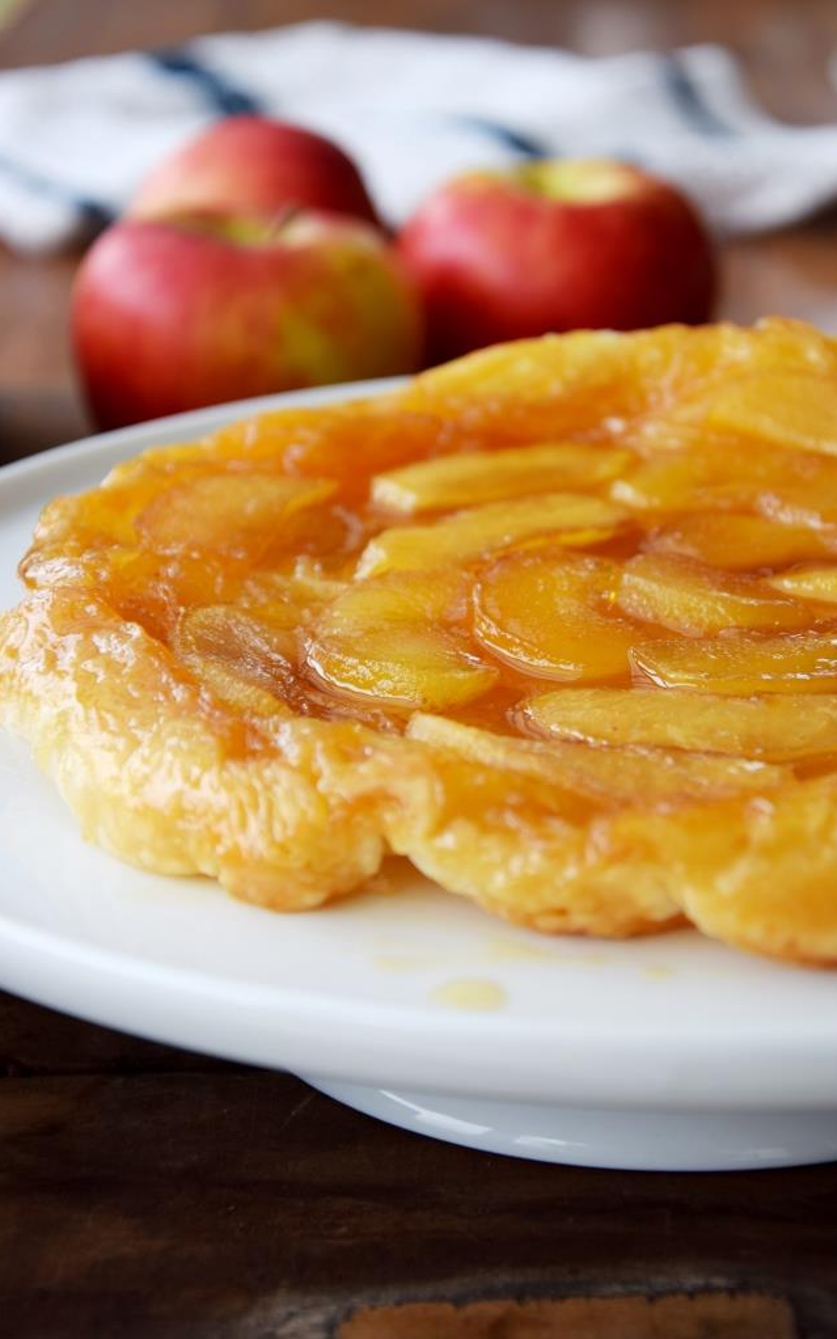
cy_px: 670
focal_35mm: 95
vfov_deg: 21.9
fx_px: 3466
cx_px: 443
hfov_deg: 13.8
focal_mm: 62
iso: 160
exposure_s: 1/25
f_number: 5.3
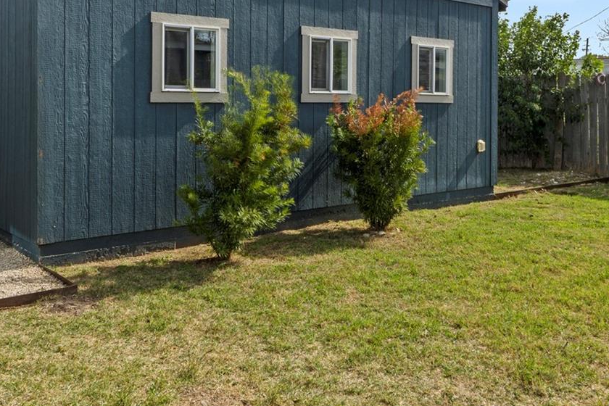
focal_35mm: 40
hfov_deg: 48.2
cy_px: 99
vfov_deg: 32.6
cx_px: 283
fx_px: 680
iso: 250
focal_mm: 11
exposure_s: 1/40
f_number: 11
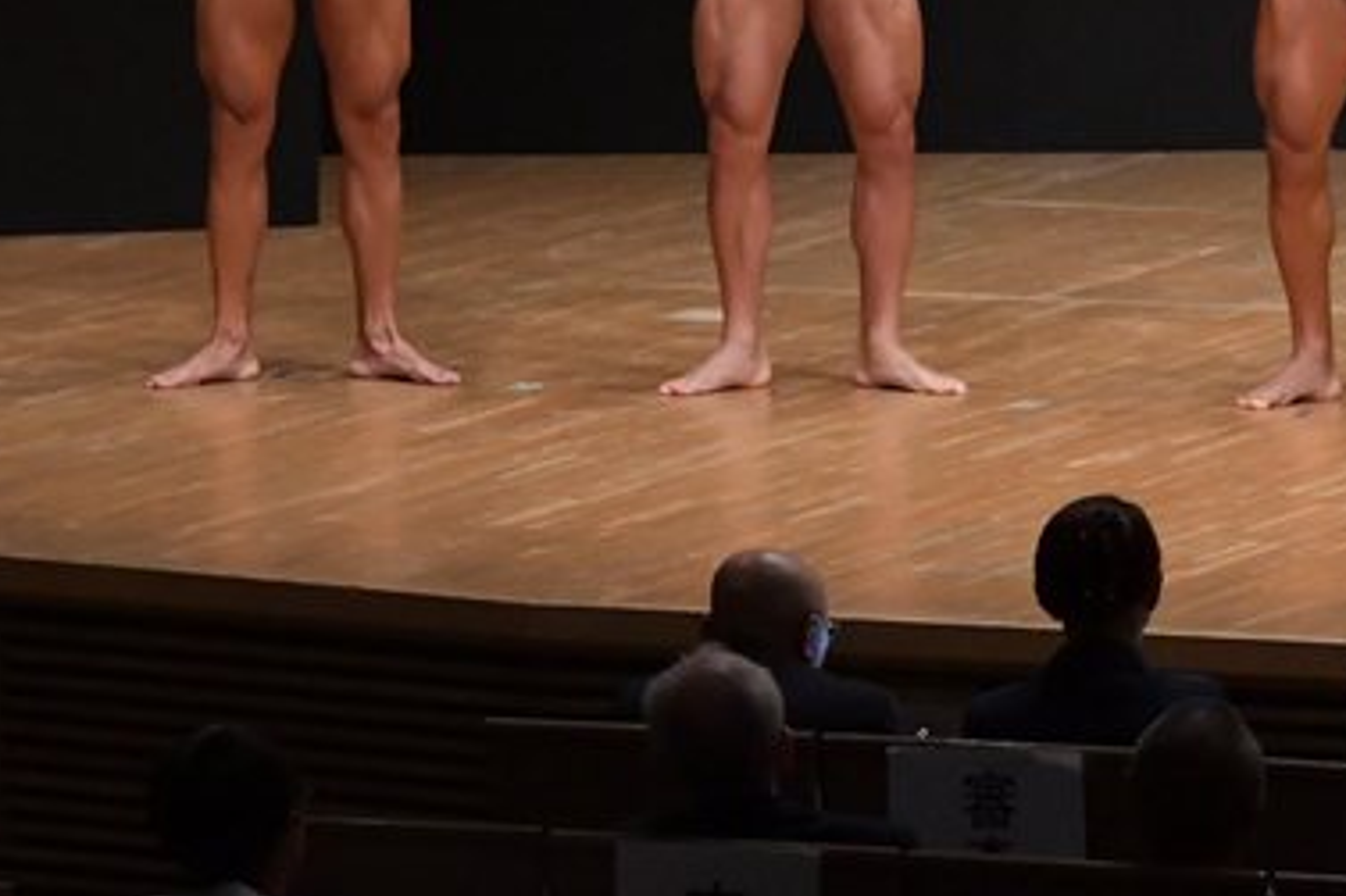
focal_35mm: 345
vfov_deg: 4.0
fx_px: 12893
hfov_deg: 6.0
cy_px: -11
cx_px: 755
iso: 6400
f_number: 5.6
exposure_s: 1/400
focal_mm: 112
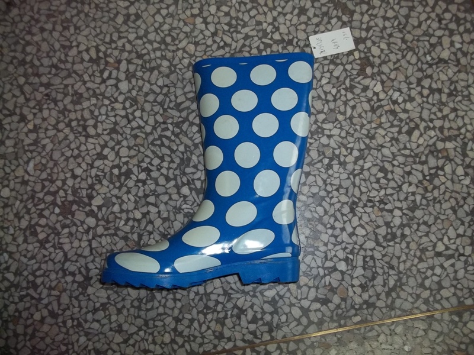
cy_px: 178
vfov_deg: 44.2
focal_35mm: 32
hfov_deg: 56.8
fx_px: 438
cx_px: 237
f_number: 2.9
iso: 160
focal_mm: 5.7
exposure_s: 1/30
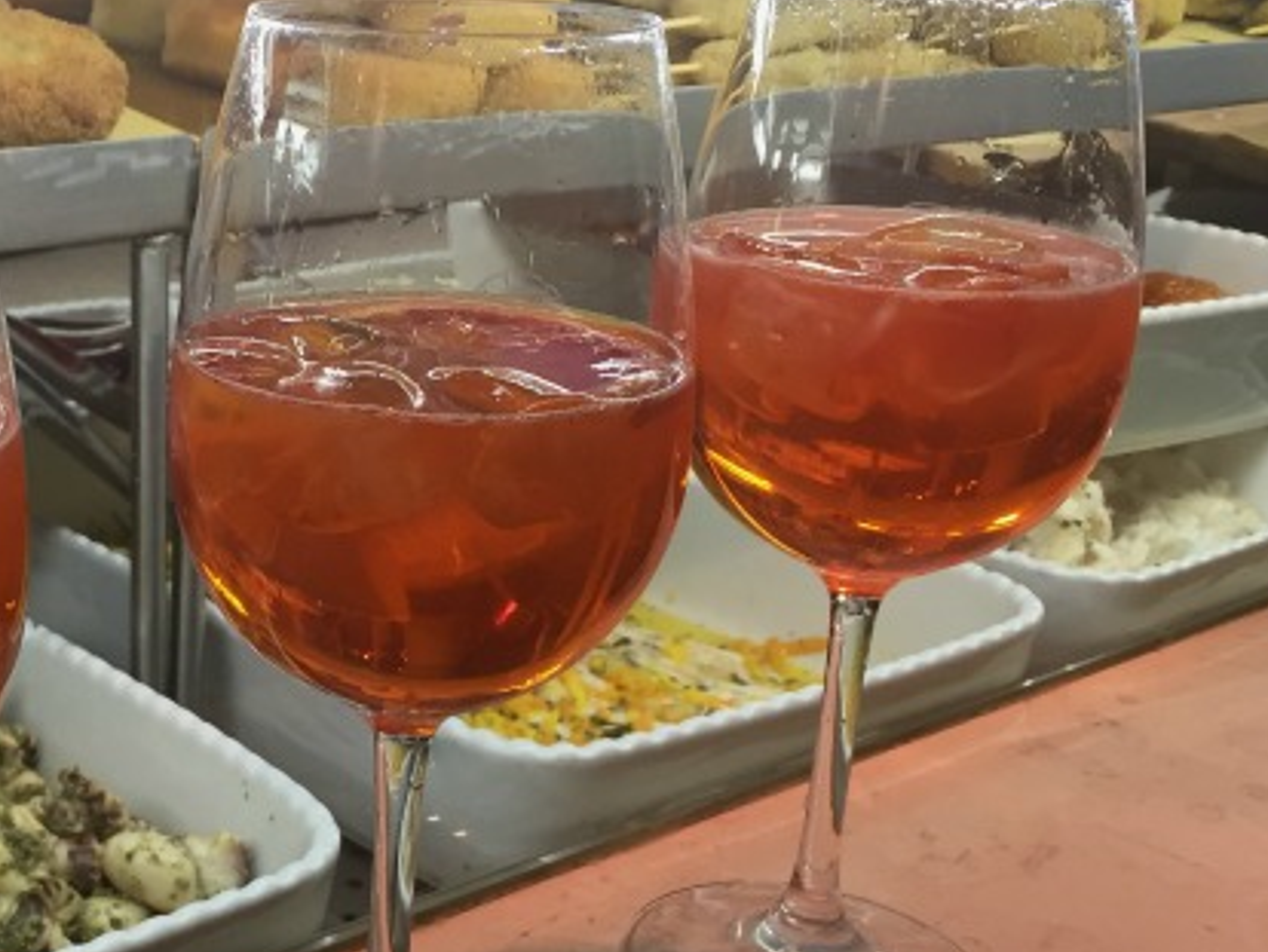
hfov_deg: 32.7
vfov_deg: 26.1
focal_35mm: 56
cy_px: 539
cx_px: 141
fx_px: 2052
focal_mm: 4.15
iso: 32
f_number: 2.2
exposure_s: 1/33
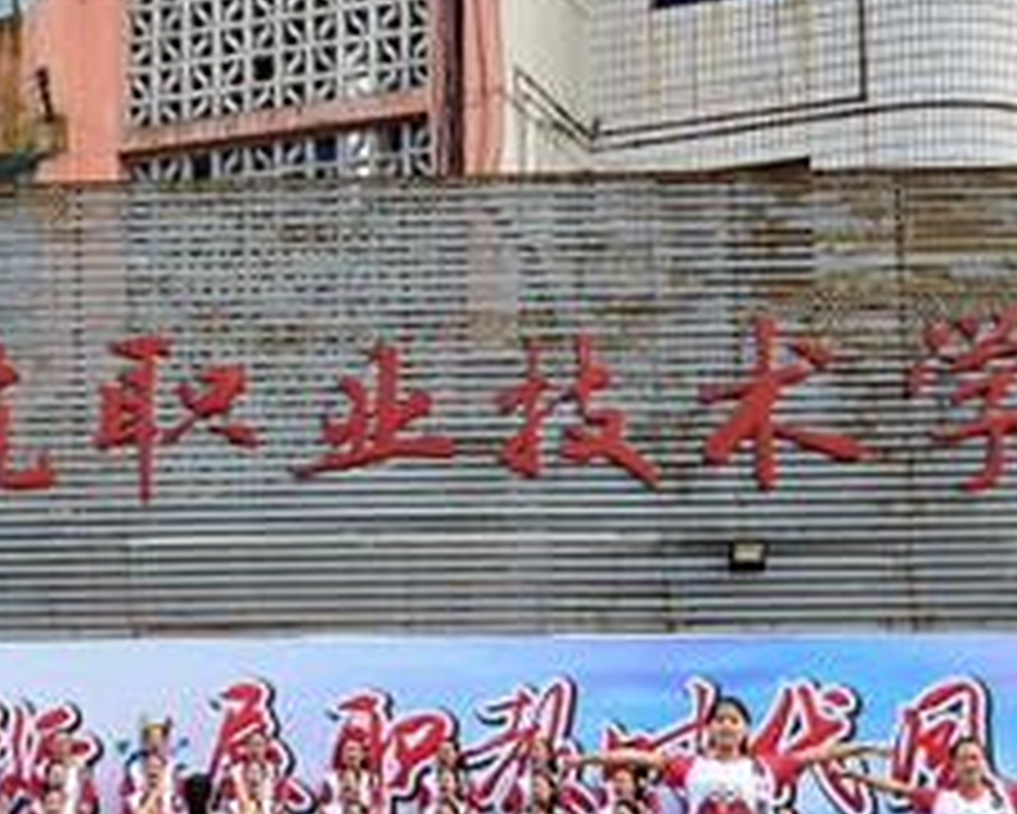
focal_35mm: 83
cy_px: 609
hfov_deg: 22.7
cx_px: 202
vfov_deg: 18.4
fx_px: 2499
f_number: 8
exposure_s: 1/250
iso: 200
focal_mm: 40
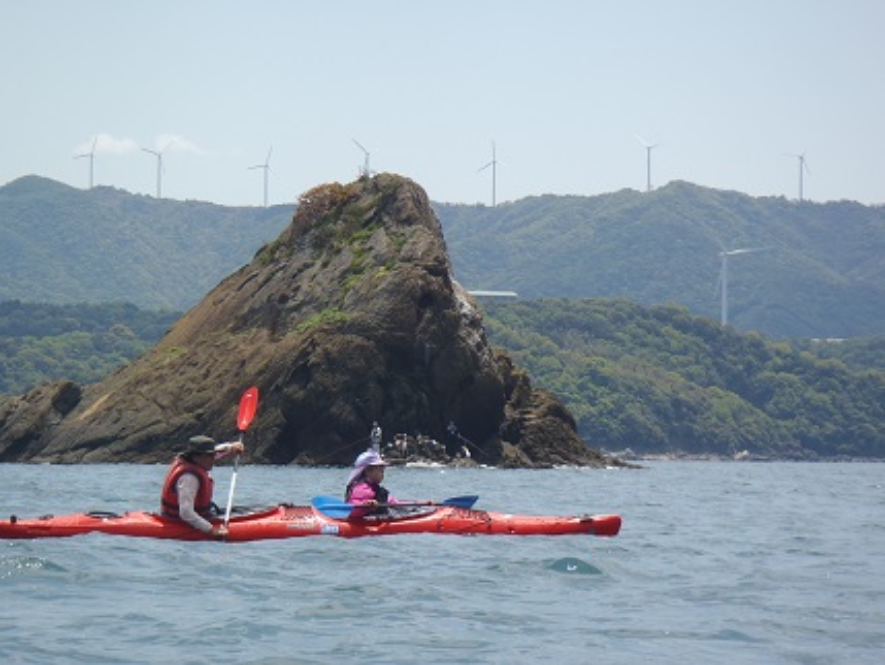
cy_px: 332
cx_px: 442
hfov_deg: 14.1
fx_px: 3580
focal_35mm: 140
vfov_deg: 10.6
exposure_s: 1/320
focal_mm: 25
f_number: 5.9
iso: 80
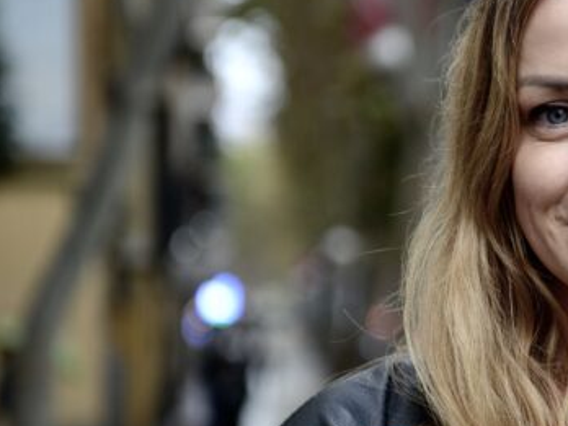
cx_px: 633
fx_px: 2593
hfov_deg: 12.3
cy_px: 213
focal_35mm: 158
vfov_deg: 9.4
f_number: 2.8
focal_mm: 70
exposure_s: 1/200
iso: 200
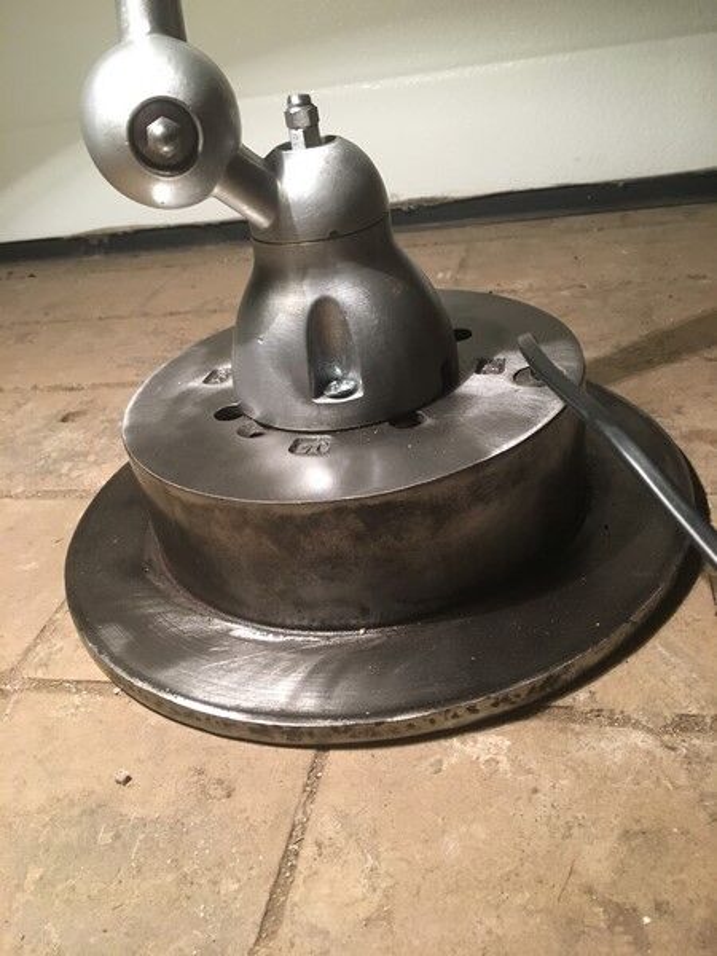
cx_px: 358
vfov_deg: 61.7
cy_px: 478
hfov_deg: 48.2
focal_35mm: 29
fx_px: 801
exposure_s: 1/33
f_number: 2.2
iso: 200
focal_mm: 4.15
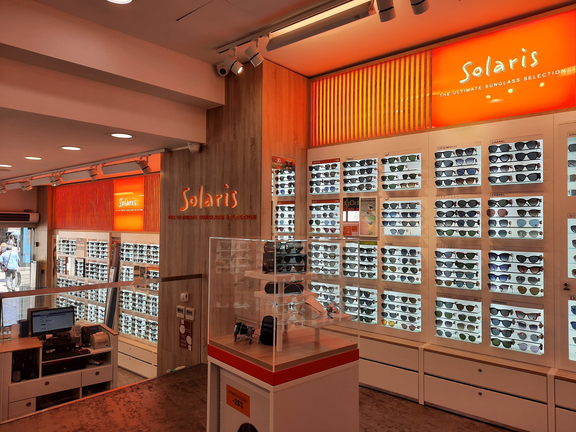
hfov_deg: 69.4
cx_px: 288
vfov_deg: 54.9
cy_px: 216
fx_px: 416
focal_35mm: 25
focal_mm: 4.6
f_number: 2
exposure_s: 1/210
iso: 32
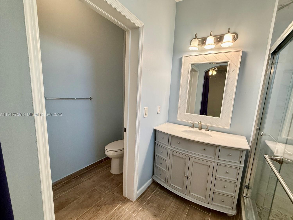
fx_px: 127
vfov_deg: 81.7
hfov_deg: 98.0
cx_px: 156
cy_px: 115
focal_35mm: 15
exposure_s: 1/120
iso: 160
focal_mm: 2.22
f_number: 2.2
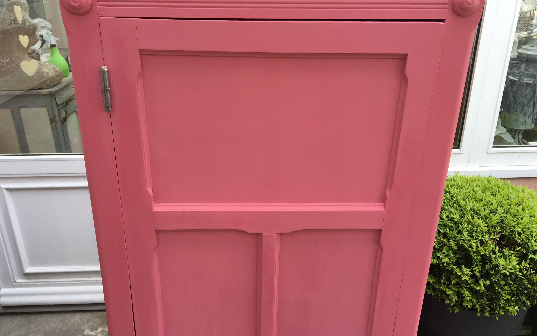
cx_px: 269
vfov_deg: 40.6
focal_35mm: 31
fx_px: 454
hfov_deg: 61.2
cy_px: 166
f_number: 2.2
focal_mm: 4.15
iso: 25
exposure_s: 1/195
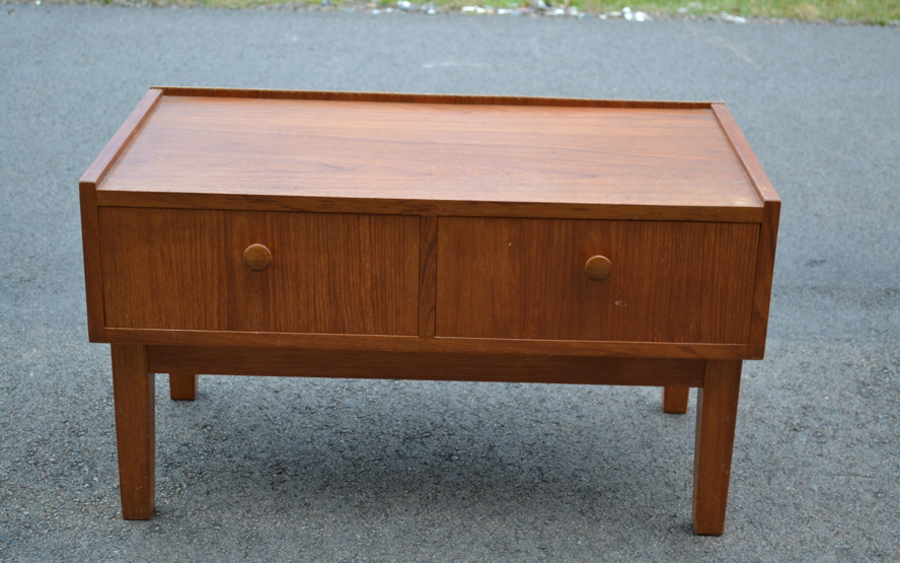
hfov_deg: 33.0
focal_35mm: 62
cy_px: 282
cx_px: 445
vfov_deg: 21.0
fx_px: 1521
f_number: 5.3
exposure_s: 1/60
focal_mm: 40
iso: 720
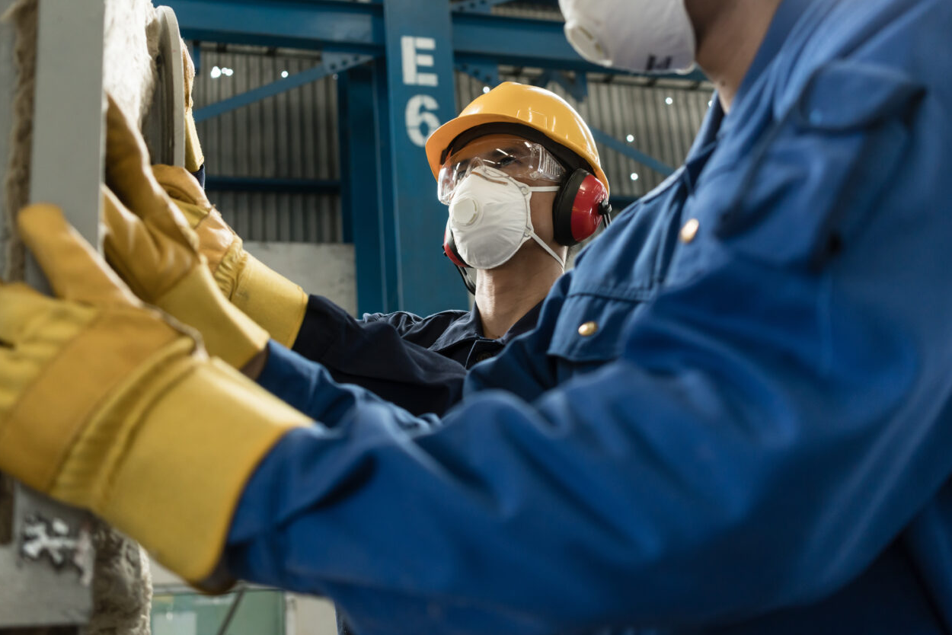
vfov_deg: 31.2
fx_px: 1137
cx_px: 460
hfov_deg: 45.4
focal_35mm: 43
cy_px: 274
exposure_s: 1/125
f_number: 3.5
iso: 800
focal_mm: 35
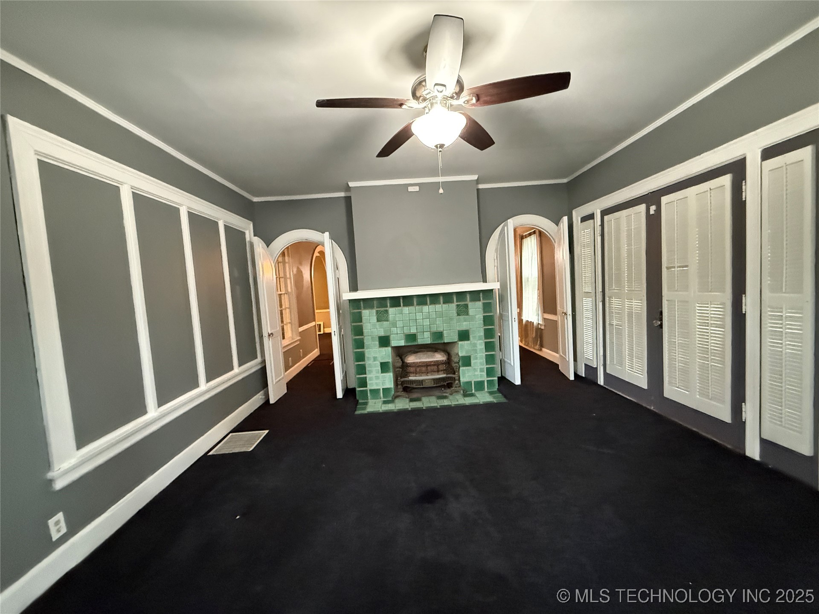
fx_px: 331
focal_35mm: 14
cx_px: 410
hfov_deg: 102.1
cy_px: 307
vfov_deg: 85.7
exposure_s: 1/60
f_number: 2.2
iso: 1250
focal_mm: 2.22
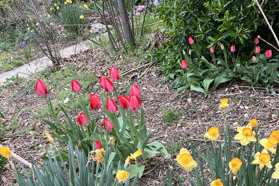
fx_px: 302
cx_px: 144
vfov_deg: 31.8
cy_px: 183
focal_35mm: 39
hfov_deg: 49.5
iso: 40
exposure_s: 1/209
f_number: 1.6
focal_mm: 5.1
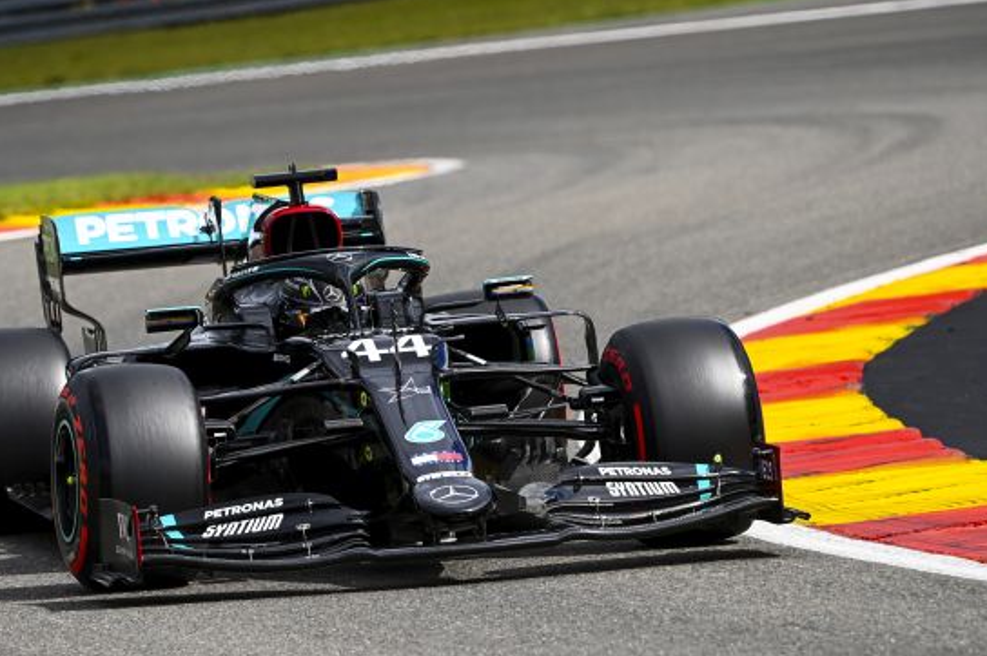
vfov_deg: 3.0
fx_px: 12439
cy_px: 383
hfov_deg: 4.5
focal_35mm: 454
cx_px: 408
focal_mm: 380
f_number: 7.1
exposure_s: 1/1600
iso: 400
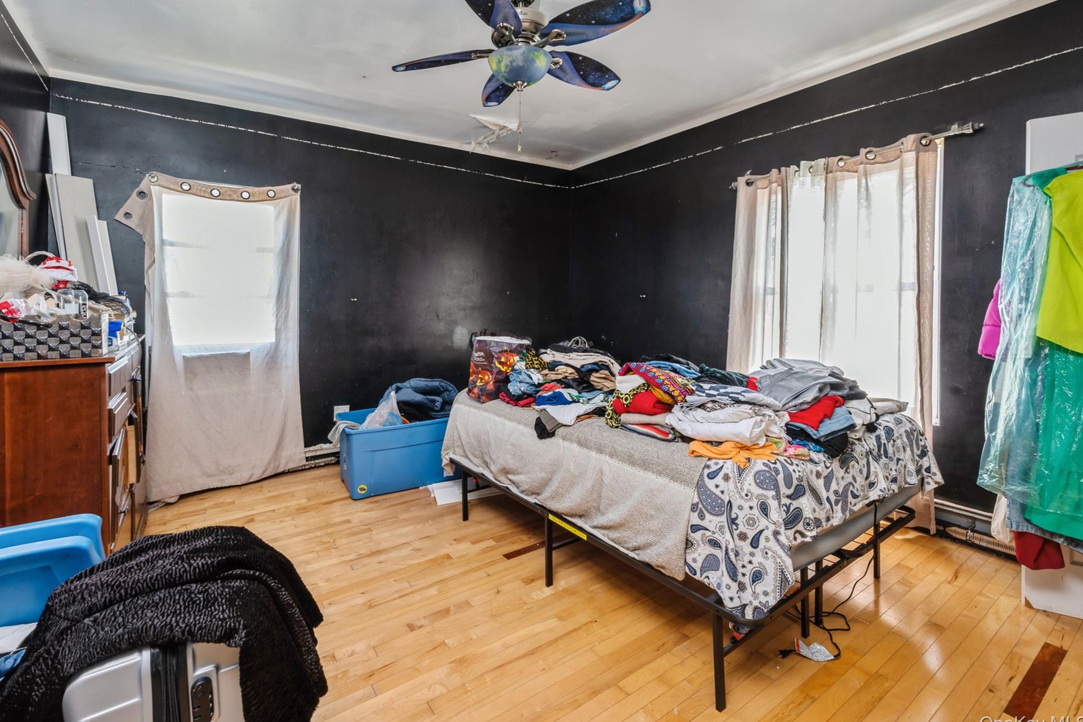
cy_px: 351
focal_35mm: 15
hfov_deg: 100.3
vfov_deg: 77.3
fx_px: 451
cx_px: 514
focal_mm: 14
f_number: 10
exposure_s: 1/2.5
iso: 200
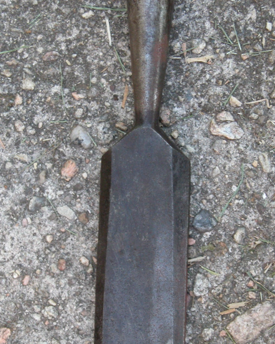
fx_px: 1343
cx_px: 161
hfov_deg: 11.7
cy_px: 215
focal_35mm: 132
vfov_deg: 14.6
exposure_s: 1/169
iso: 200
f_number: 4
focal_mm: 23.7
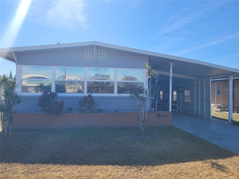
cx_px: 120
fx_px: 180
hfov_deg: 67.3
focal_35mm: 26
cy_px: 90
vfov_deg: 53.1
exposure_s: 1/2094
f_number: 1.8
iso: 40
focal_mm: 5.4
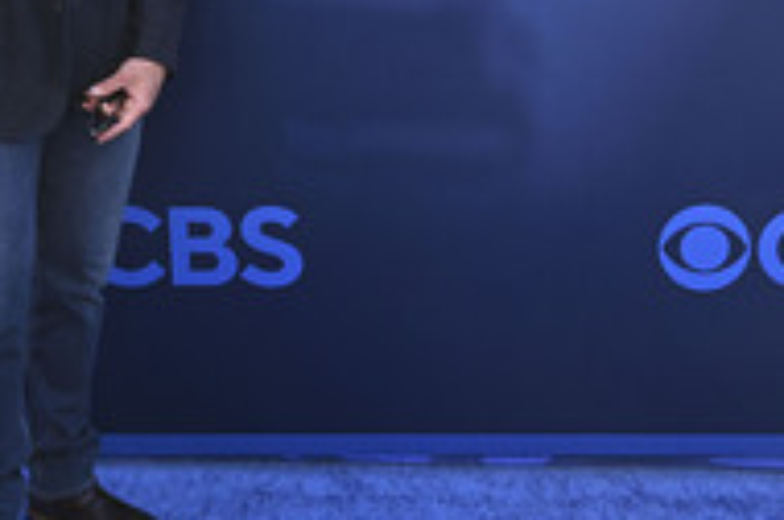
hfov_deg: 33.9
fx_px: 1239
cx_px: 650
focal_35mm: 57
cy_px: 70
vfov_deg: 23.2
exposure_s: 1/200
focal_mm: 24
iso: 320
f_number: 5.6
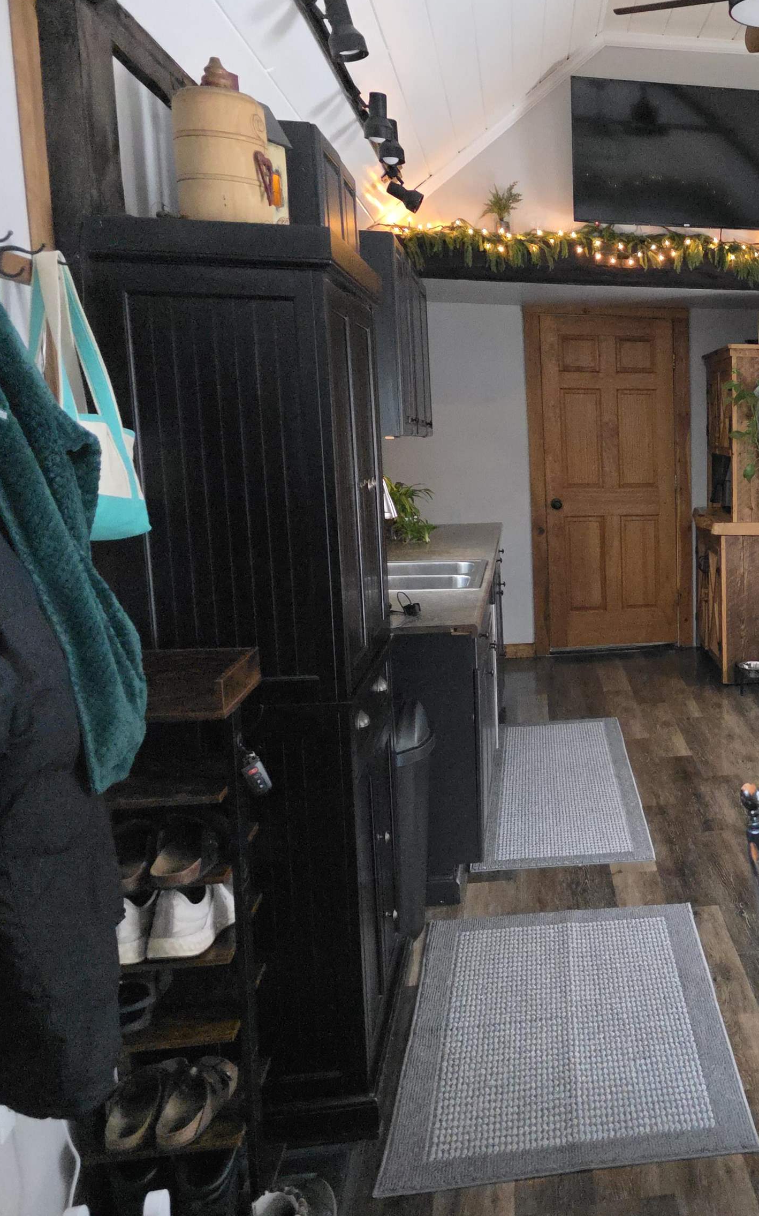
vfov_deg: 58.2
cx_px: 777
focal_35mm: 33
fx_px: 1093
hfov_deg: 34.5
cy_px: 603
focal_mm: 6.3
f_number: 1.7
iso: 1600
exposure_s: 1/120
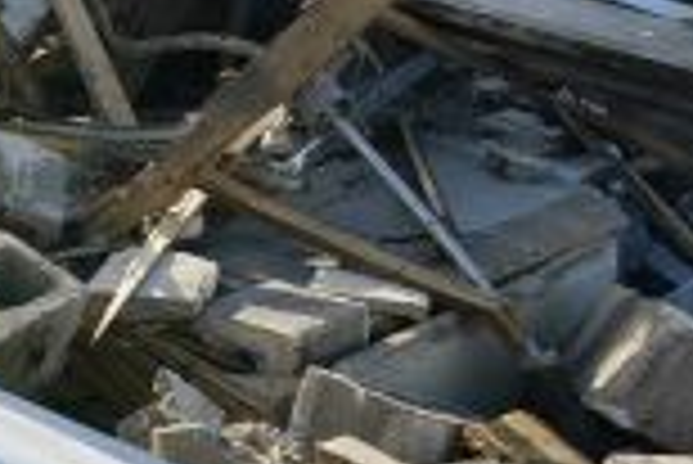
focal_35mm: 57
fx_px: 1098
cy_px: 101
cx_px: -126
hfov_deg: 30.2
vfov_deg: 23.5
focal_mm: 16
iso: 640
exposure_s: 1/640
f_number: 11
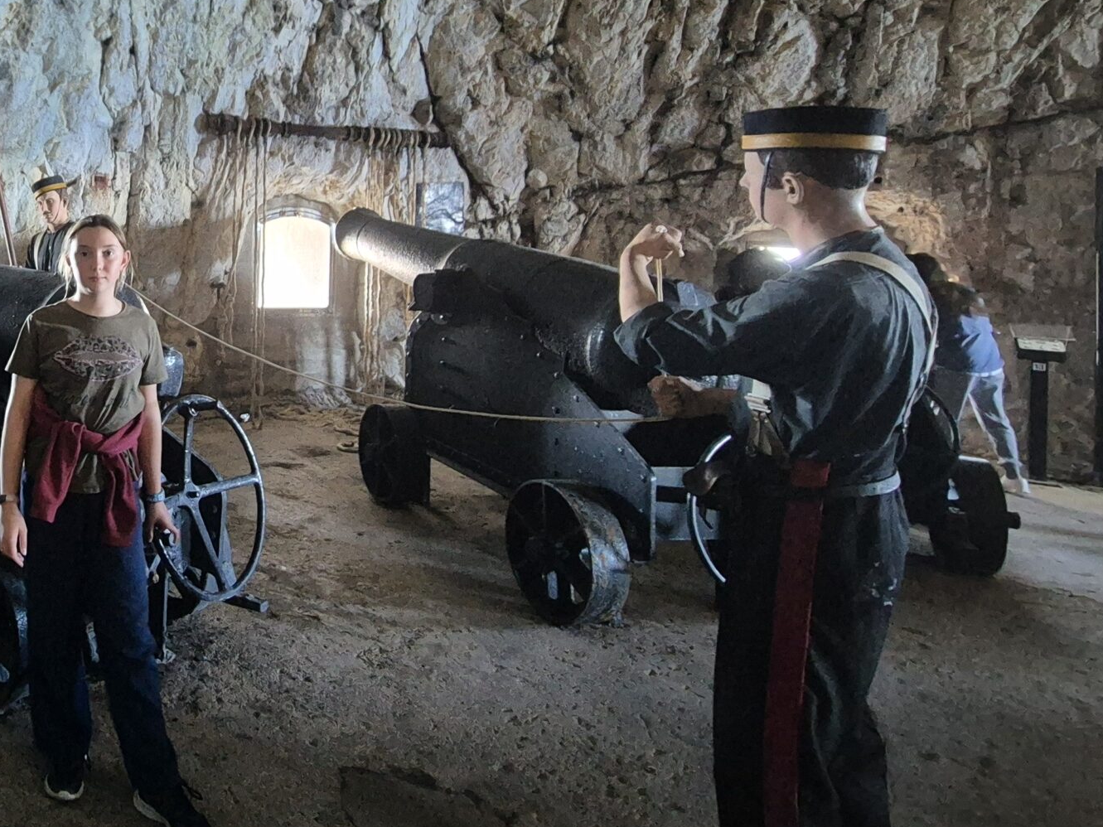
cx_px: 75
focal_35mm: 25
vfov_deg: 52.7
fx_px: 797
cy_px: 215
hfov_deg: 57.6
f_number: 2.2
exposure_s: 1/25
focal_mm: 2.2
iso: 1250
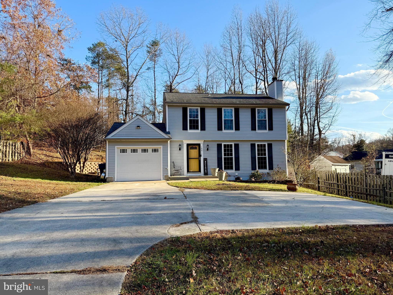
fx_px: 272
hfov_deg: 71.6
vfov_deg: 56.8
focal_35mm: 24
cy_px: 148
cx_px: 196
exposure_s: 1/2000
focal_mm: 6.76
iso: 80
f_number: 1.78
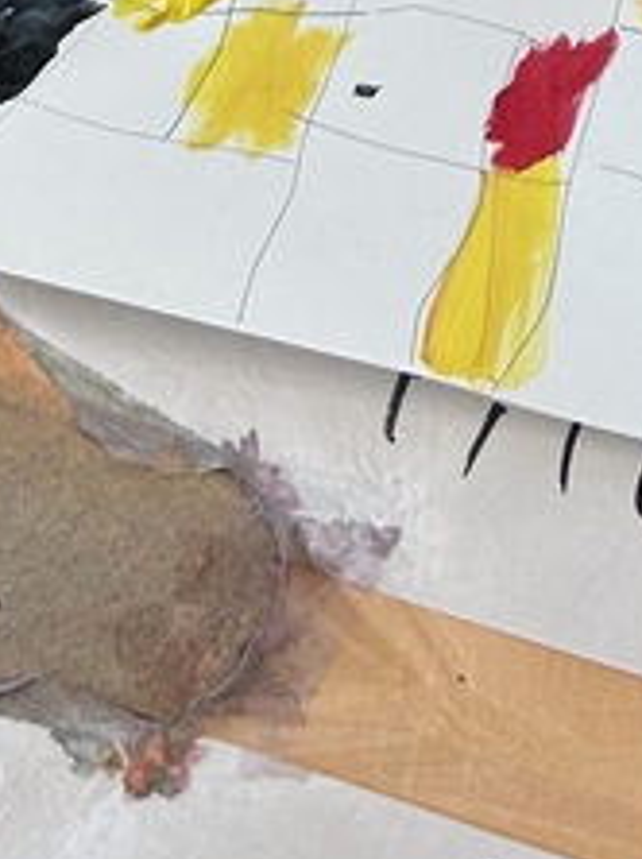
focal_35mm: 120
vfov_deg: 14.2
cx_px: 944
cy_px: -755
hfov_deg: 11.8
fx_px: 2973
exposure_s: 1/120
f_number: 1.5
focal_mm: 5.7
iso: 80
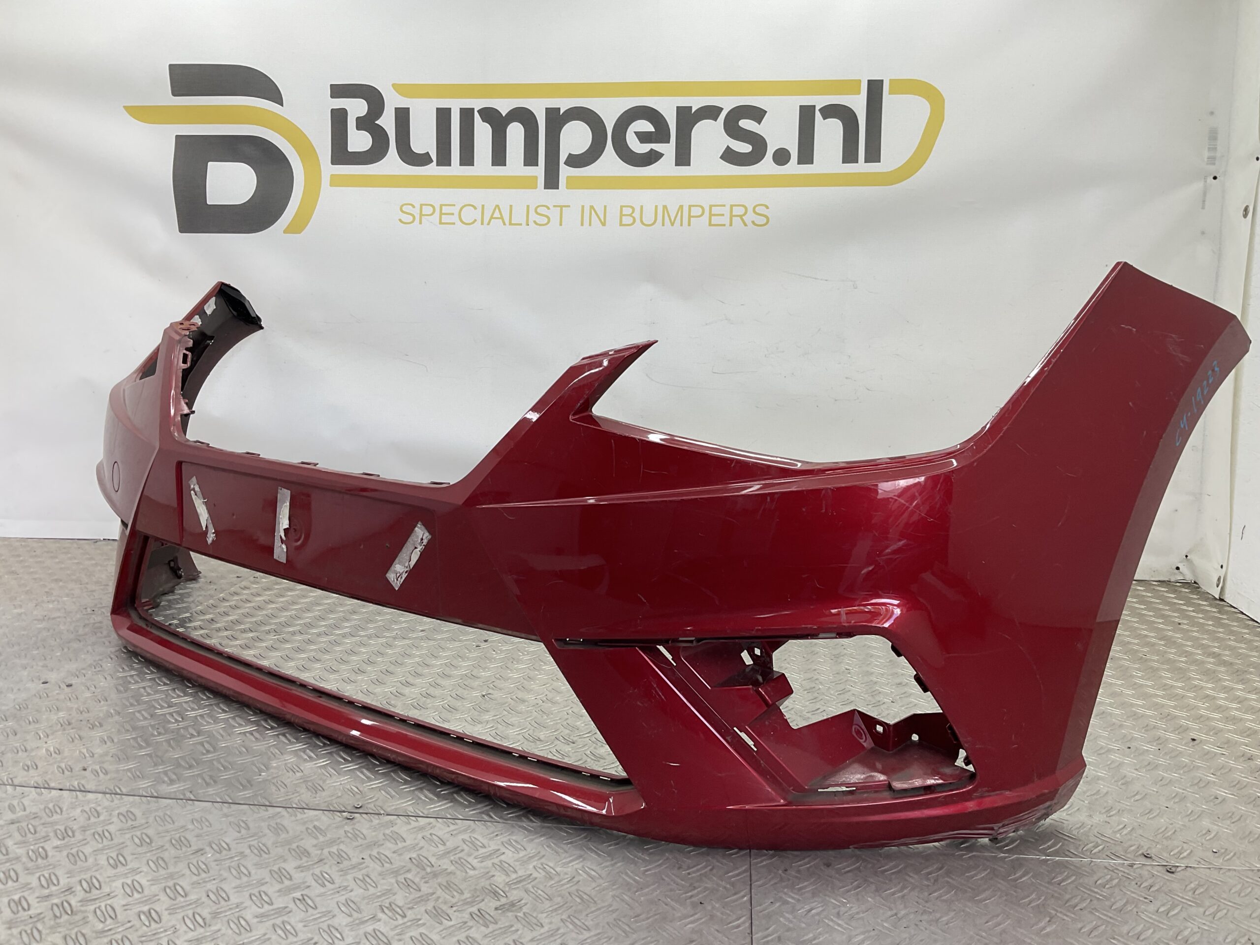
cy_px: 472
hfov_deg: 61.7
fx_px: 1056
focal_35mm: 29
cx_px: 630
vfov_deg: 48.2
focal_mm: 3
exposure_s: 1/100
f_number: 1.8
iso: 16
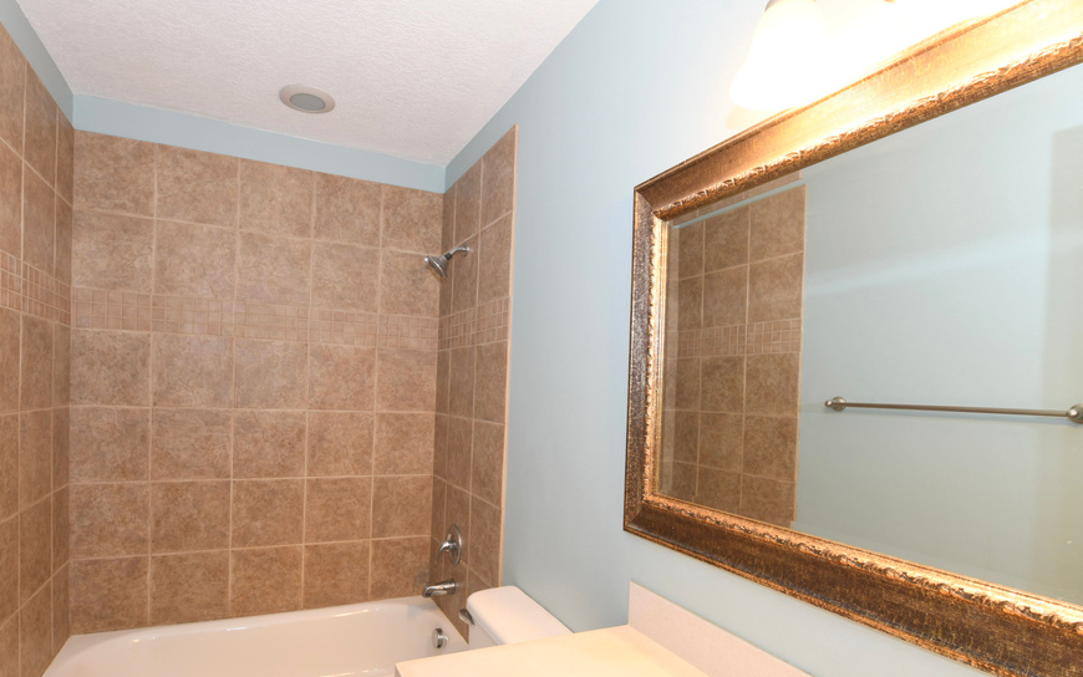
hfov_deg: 90.7
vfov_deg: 64.3
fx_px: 531
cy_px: 411
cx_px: 482
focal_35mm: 18
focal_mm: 15
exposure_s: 1/3
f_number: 8
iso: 200
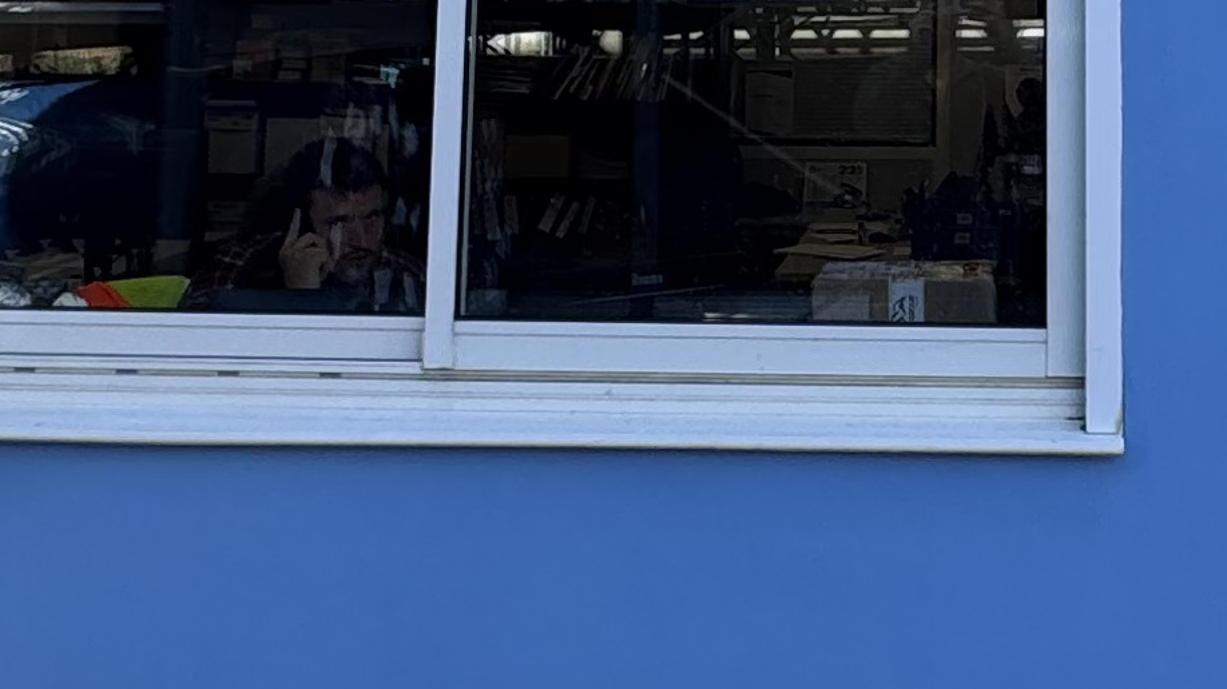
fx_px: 2179
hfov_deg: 31.0
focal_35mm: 67
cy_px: -312
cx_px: 893
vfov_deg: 16.5
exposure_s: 1/421
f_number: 2.2
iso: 40
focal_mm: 2.22
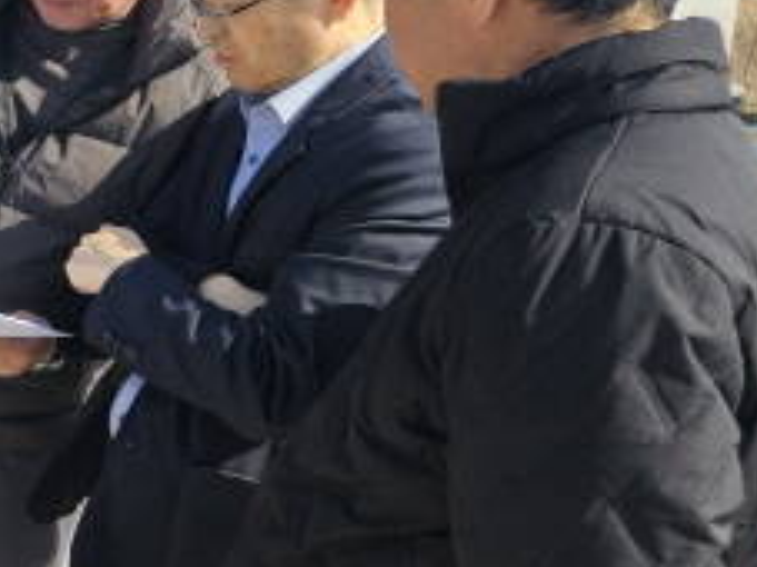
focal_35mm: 65
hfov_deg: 25.1
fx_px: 1421
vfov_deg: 22.5
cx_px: -272
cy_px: 337
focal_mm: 5.4
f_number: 1.8
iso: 25
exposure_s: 1/834
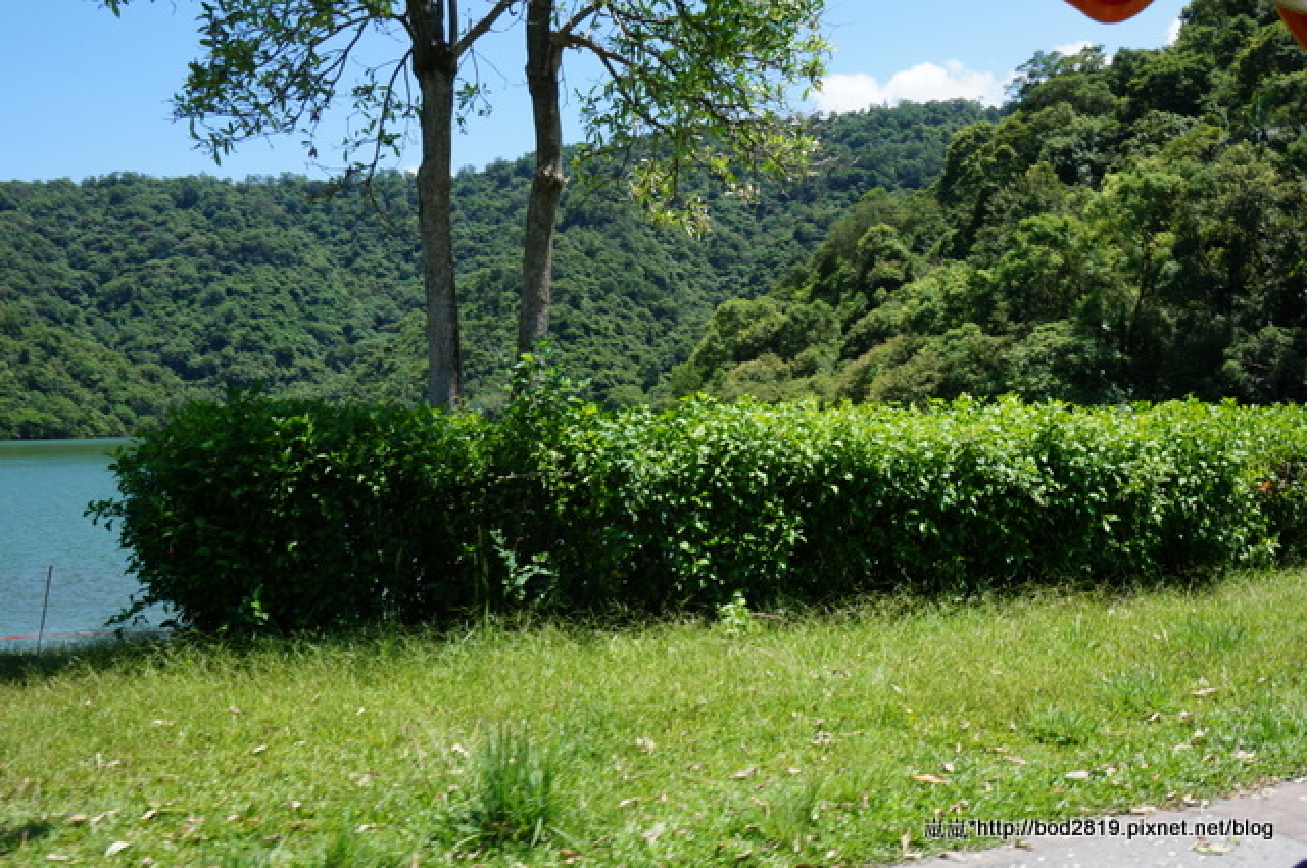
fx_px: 1197
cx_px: 654
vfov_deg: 39.9
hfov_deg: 57.3
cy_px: 434
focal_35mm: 33
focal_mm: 22
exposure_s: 1/160
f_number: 16
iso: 320
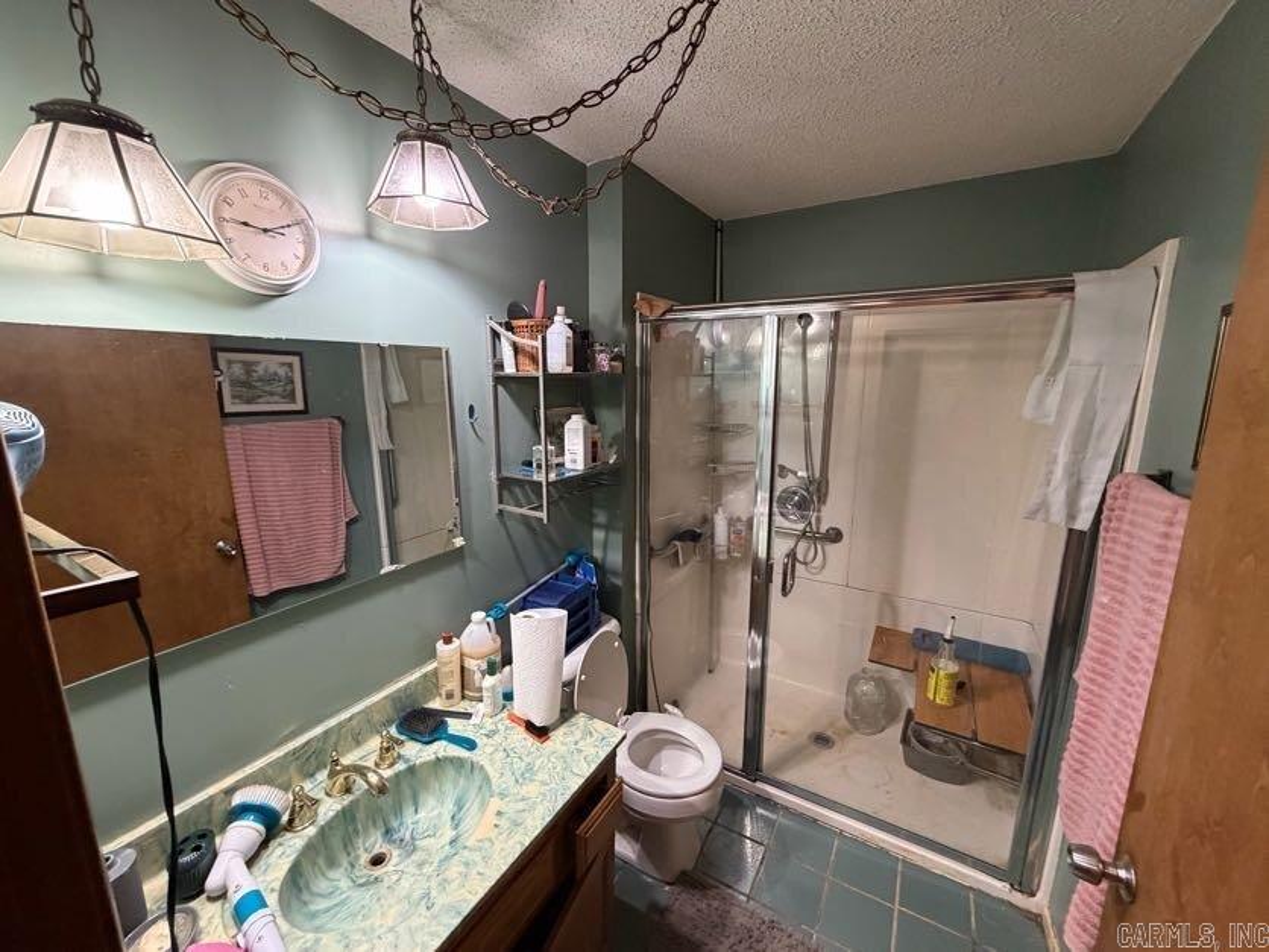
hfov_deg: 102.1
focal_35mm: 14
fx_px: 513
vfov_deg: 85.7
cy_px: 476
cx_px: 634
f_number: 2.2
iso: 500
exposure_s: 1/60
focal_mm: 2.22
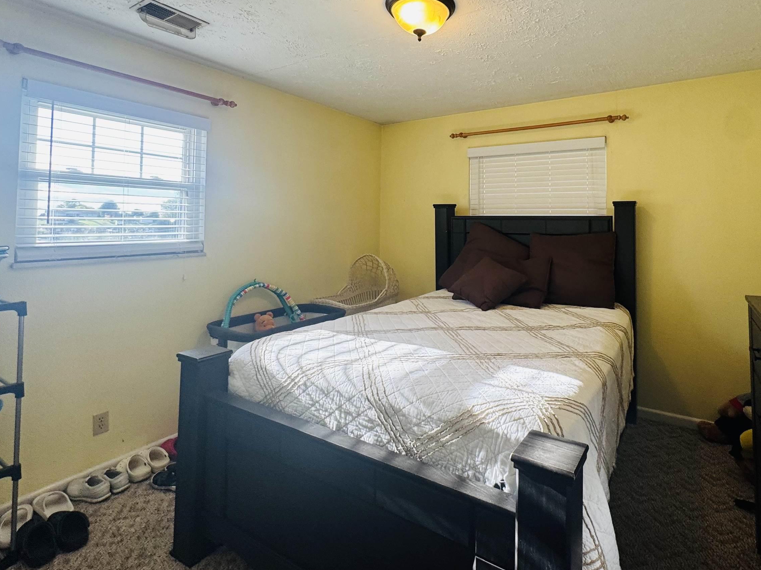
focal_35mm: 19
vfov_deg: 67.5
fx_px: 418
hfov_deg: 84.0
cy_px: 210
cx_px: 443
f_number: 2.2
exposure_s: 1/120
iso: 100
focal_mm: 2.22
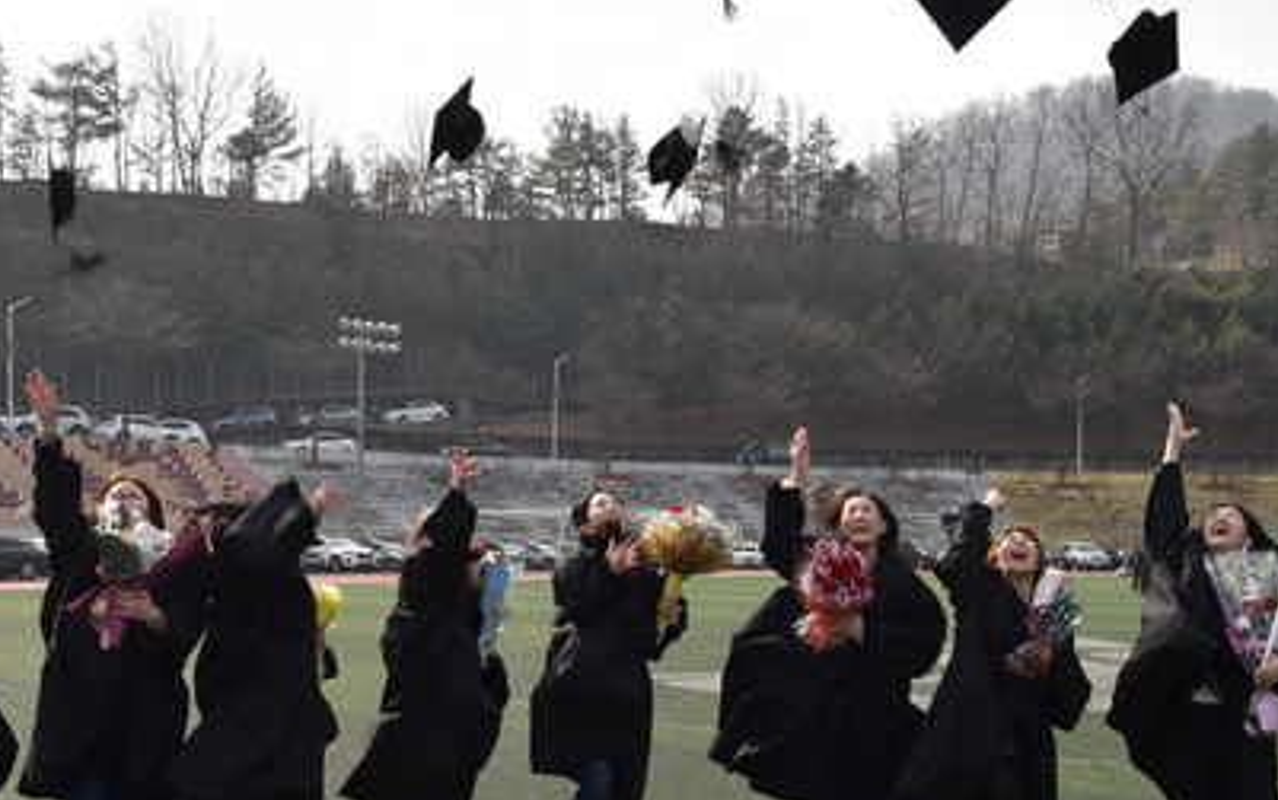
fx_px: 1812
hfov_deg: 38.9
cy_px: 543
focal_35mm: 52
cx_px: 631
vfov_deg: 24.8
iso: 250
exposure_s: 1/200
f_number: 11
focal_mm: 32
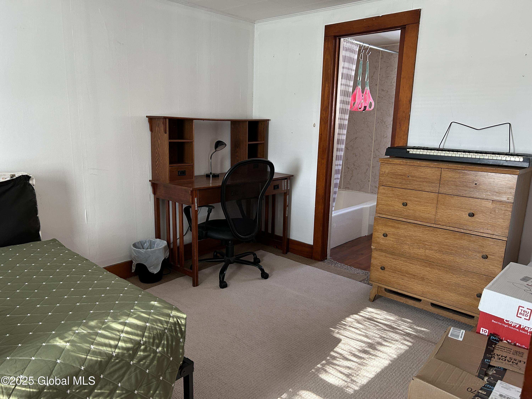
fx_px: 400
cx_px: 266
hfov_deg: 67.3
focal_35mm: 26
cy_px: 200
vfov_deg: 53.1
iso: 200
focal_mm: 5.7
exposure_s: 1/60
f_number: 1.5
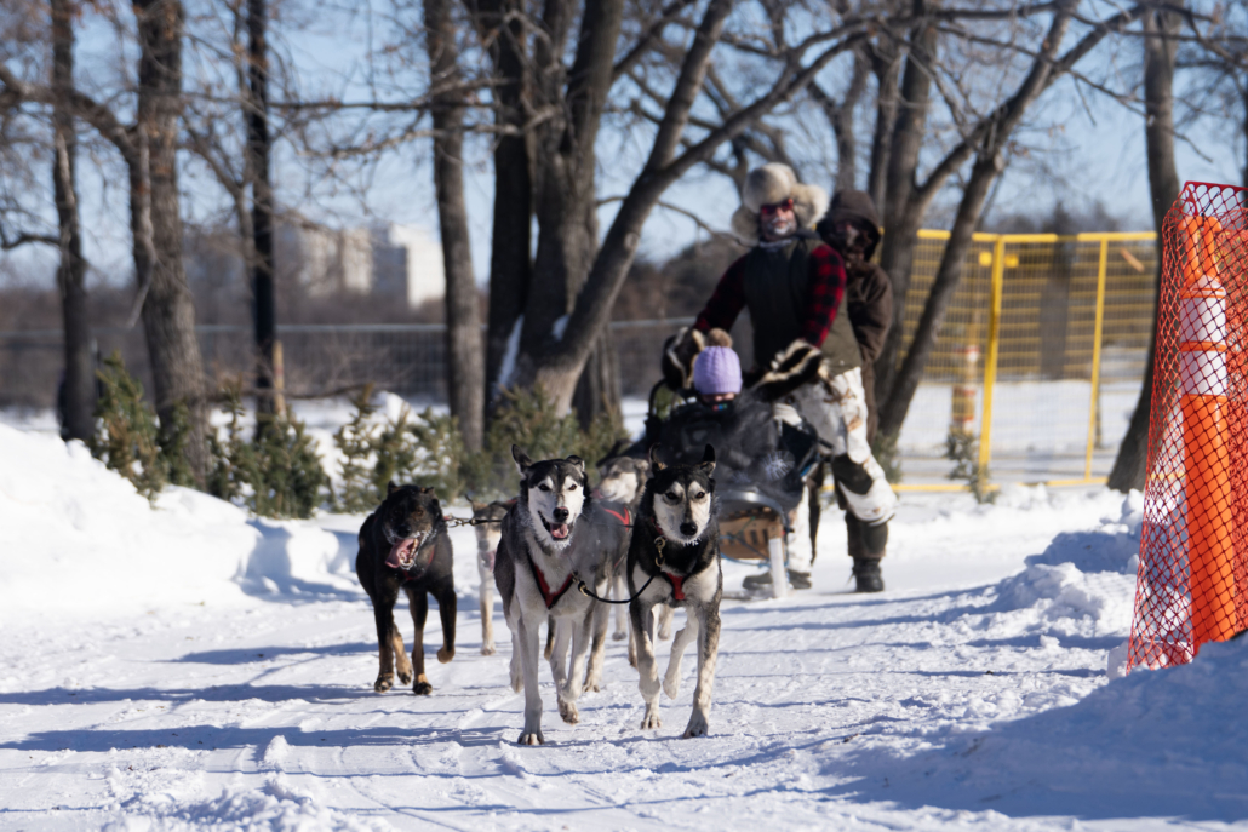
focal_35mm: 159
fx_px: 5512
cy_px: 416
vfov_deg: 8.6
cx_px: 624
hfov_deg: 12.9
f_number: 3.5
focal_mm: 106
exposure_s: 1/2500
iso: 100
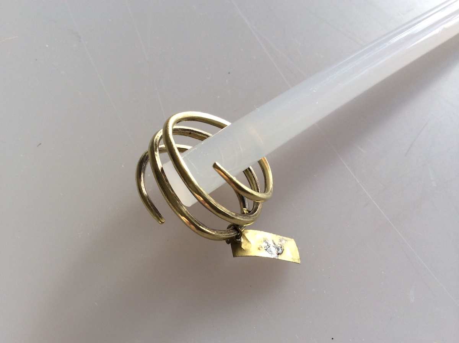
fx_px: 437
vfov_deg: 42.8
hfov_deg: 55.4
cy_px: 172
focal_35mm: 33
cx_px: 230
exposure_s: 1/246
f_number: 2.4
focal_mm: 3.3
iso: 32
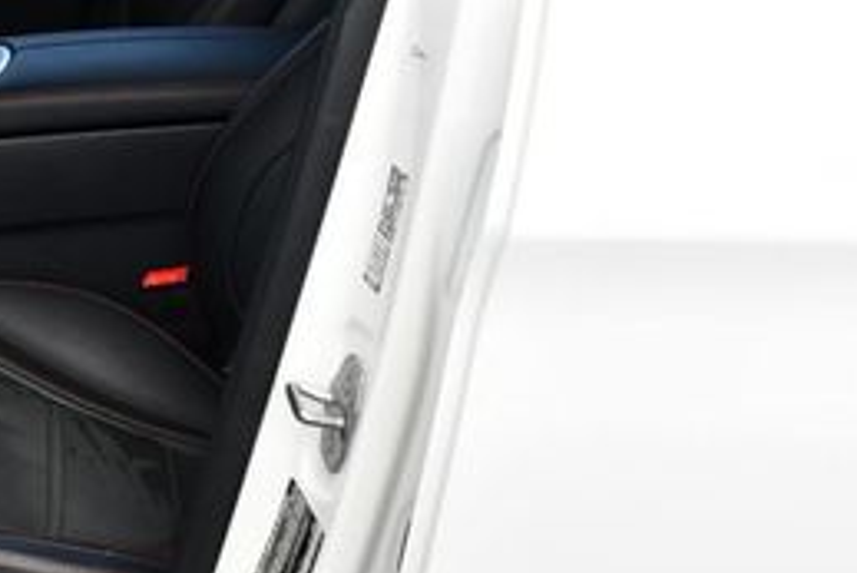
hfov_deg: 21.2
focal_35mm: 89
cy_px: 176
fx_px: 2120
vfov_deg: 15.3
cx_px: -185
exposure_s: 1/250
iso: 250
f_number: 5.6
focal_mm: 18
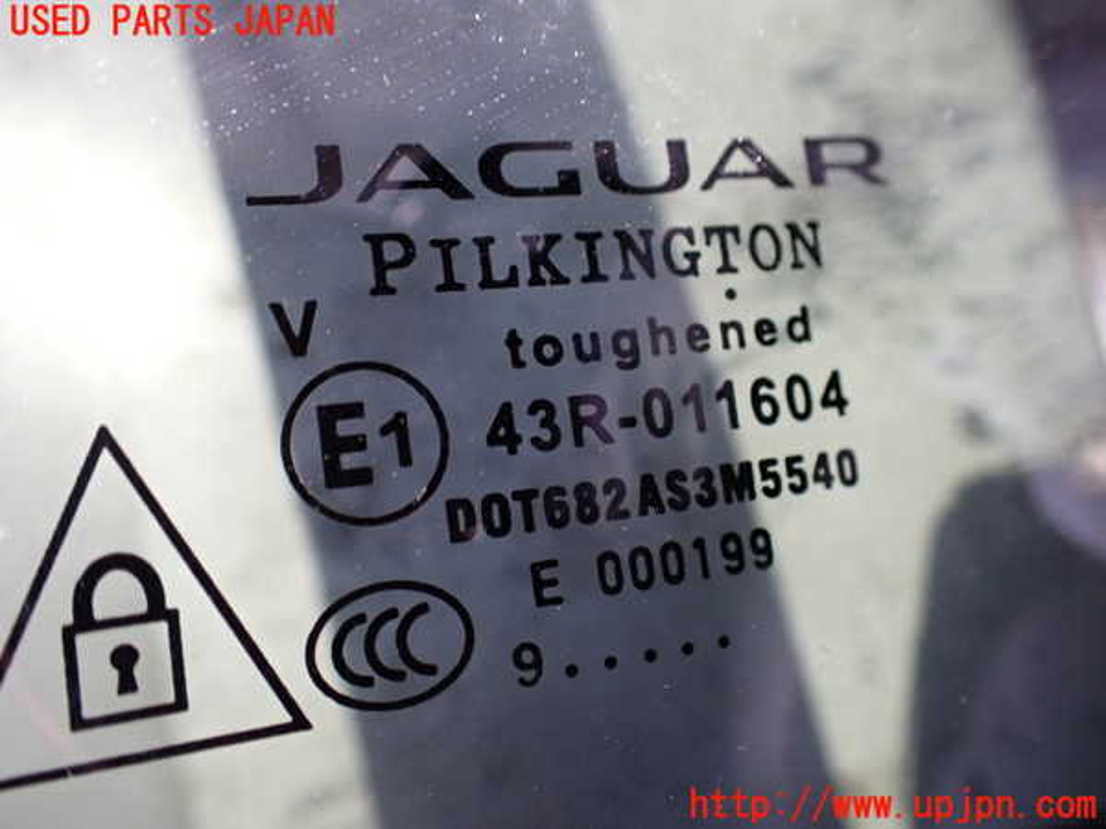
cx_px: 553
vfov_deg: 46.8
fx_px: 959
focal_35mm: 30
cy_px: 414
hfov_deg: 60.0
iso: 250
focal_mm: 5.4
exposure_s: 1/125
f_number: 2.3
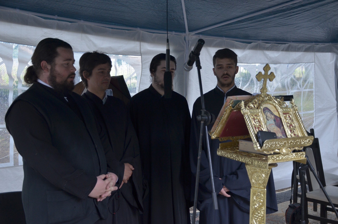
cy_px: 112
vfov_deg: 29.7
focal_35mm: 45
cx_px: 169
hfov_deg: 43.7
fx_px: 422
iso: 800
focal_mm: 30
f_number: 4
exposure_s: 1/160
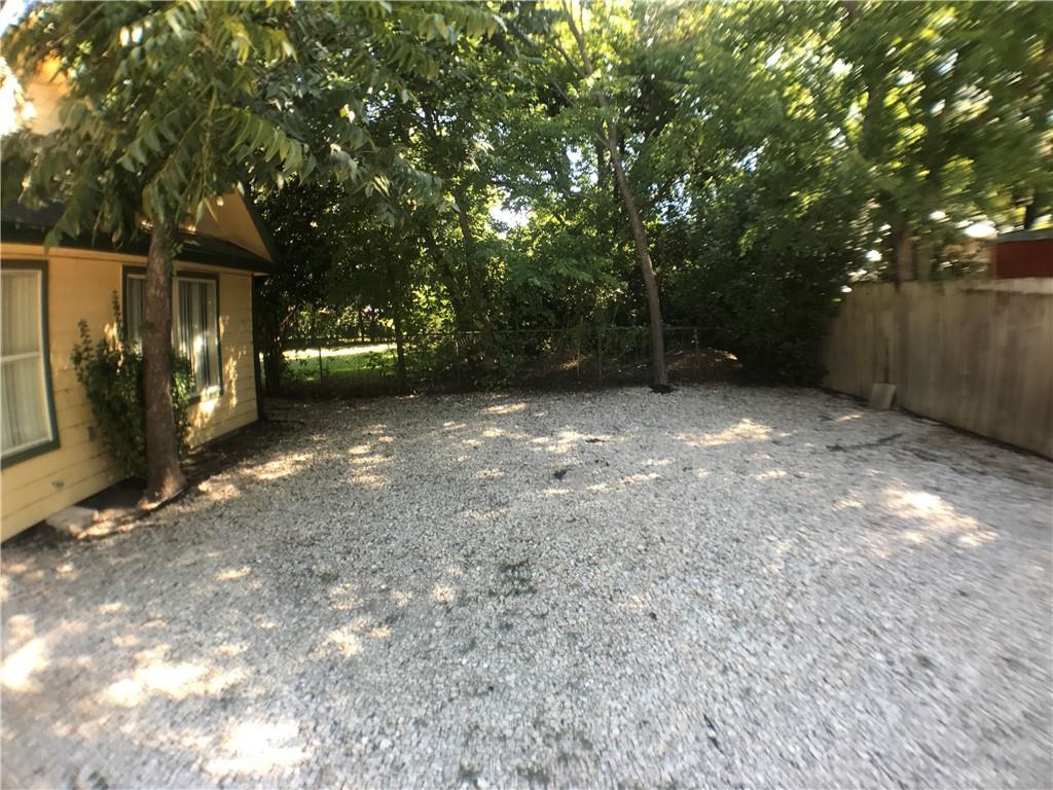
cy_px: 395
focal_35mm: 28
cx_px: 526
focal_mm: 3.99
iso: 40
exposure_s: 1/120
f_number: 1.8
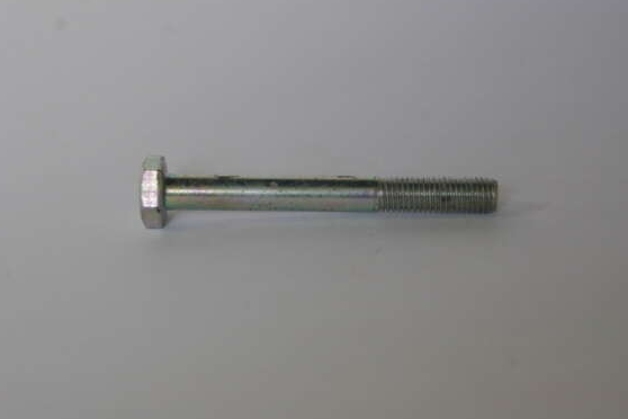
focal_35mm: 129
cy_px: 202
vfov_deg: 10.6
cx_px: 326
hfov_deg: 15.9
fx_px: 2250
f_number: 8
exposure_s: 1/45
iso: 800
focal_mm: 80
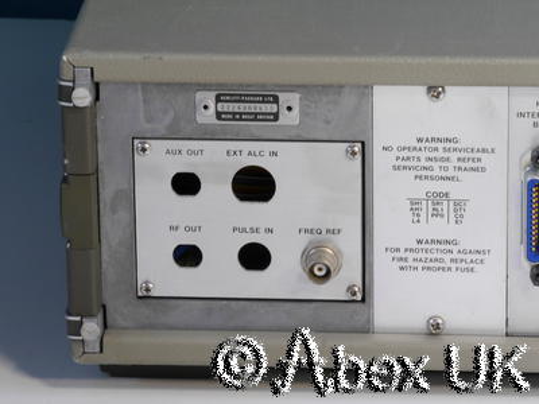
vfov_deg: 6.2
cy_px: 202
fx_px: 3737
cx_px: 270
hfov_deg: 8.2
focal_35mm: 240
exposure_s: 1/2
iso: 800
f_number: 22
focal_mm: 120
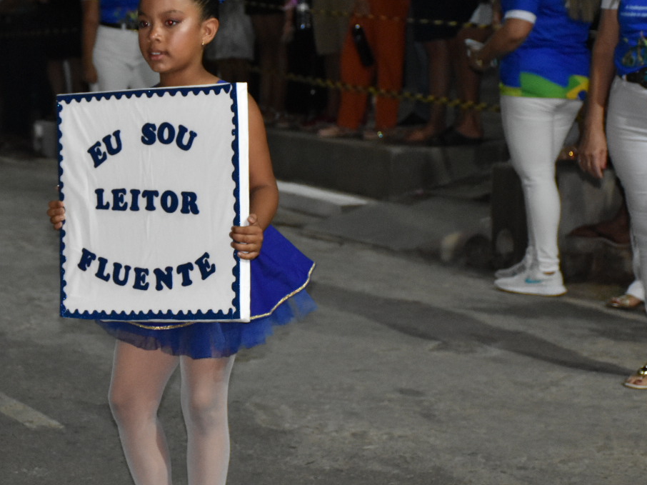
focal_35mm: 129
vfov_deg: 11.5
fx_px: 2410
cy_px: 259
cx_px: 121
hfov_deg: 15.2
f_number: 4.8
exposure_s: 1/100
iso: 3200
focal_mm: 50
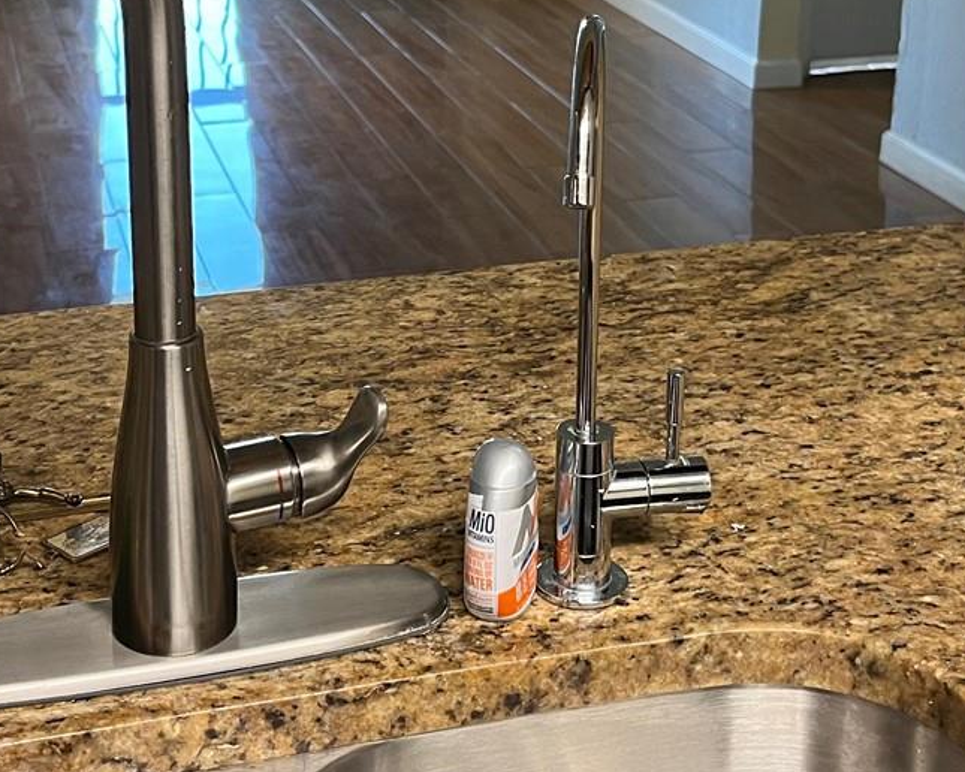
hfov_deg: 30.0
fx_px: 1799
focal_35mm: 63
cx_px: 459
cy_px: 121
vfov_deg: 23.7
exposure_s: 1/60
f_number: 1.6
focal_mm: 5.1
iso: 160
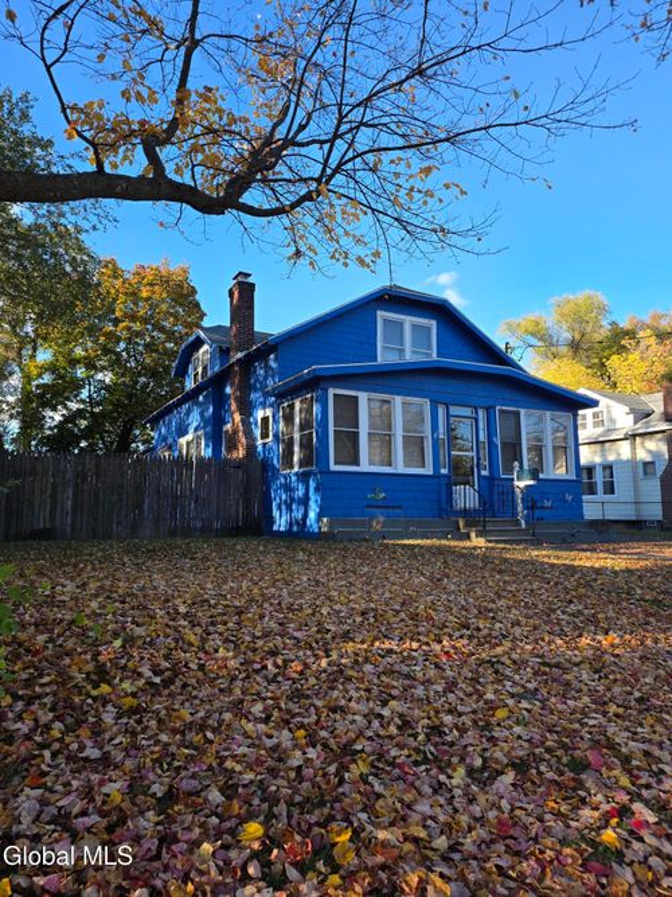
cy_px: 448
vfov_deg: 73.9
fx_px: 596
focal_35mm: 23
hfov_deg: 58.9
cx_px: 336
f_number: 1.7
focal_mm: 6.25
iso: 80
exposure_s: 1/1361
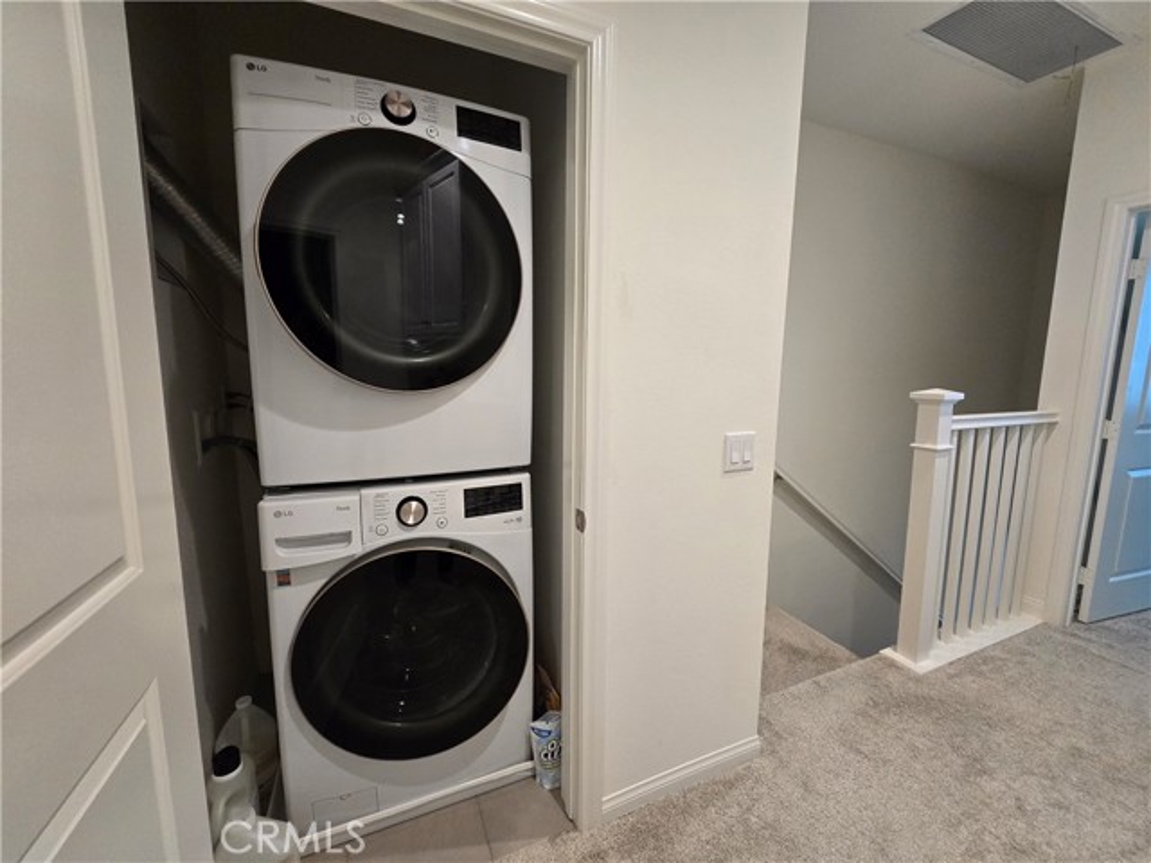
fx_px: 432
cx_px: 576
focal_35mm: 13
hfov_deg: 106.2
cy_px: 432
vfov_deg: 89.9
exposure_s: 1/100
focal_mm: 2.2
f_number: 2.2
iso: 320
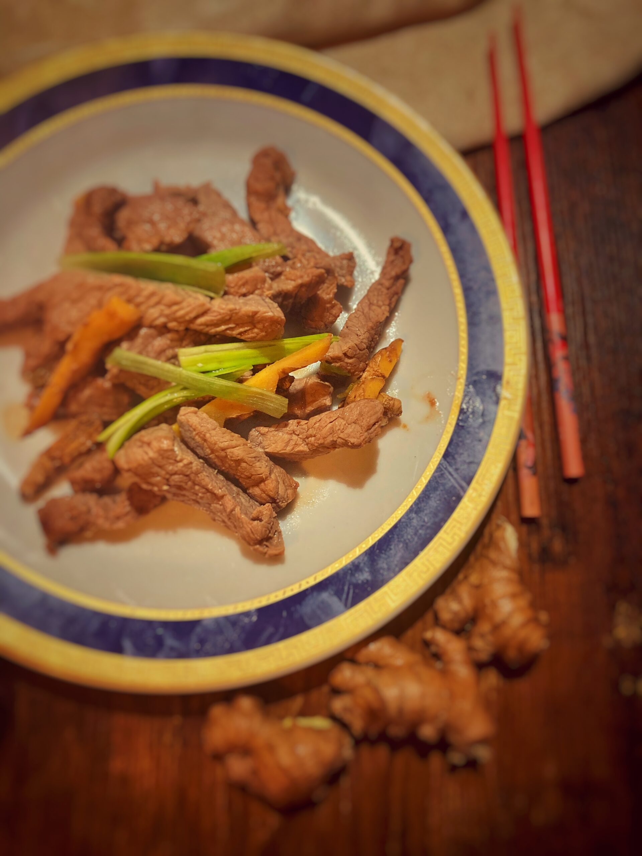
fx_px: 692
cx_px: 321
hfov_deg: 49.7
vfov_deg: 63.4
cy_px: 428
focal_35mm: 28
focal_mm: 3.99
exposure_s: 1/50
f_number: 1.8
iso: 125
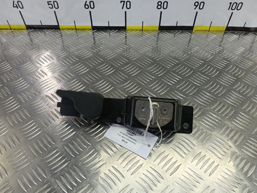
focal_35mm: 23
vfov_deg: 58.9
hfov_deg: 73.9
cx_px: 128
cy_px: 96
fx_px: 171
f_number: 1.6
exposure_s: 1/50
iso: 90
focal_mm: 4.11
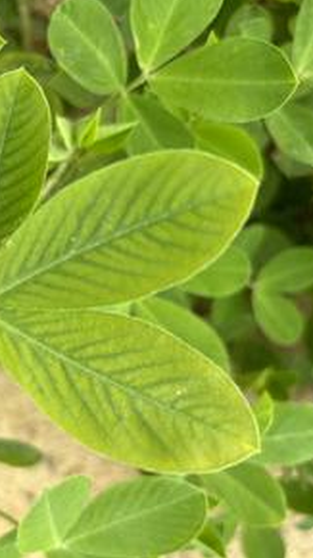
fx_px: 577
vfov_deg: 51.6
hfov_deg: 29.2
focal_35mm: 39
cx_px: 35
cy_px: 272
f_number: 1.6
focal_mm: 5.96
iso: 50
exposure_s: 1/1164
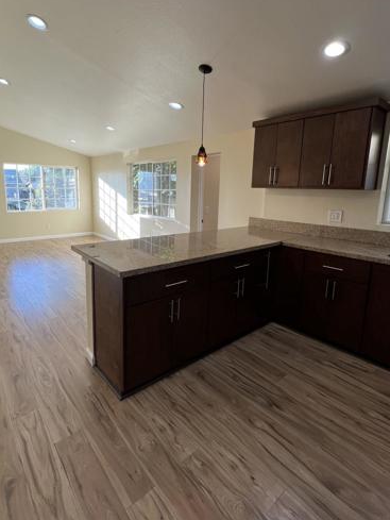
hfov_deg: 74.4
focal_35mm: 17
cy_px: 232
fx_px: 255
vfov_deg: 90.7
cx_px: 169
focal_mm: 1.57
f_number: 1.8
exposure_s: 1/120
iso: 50
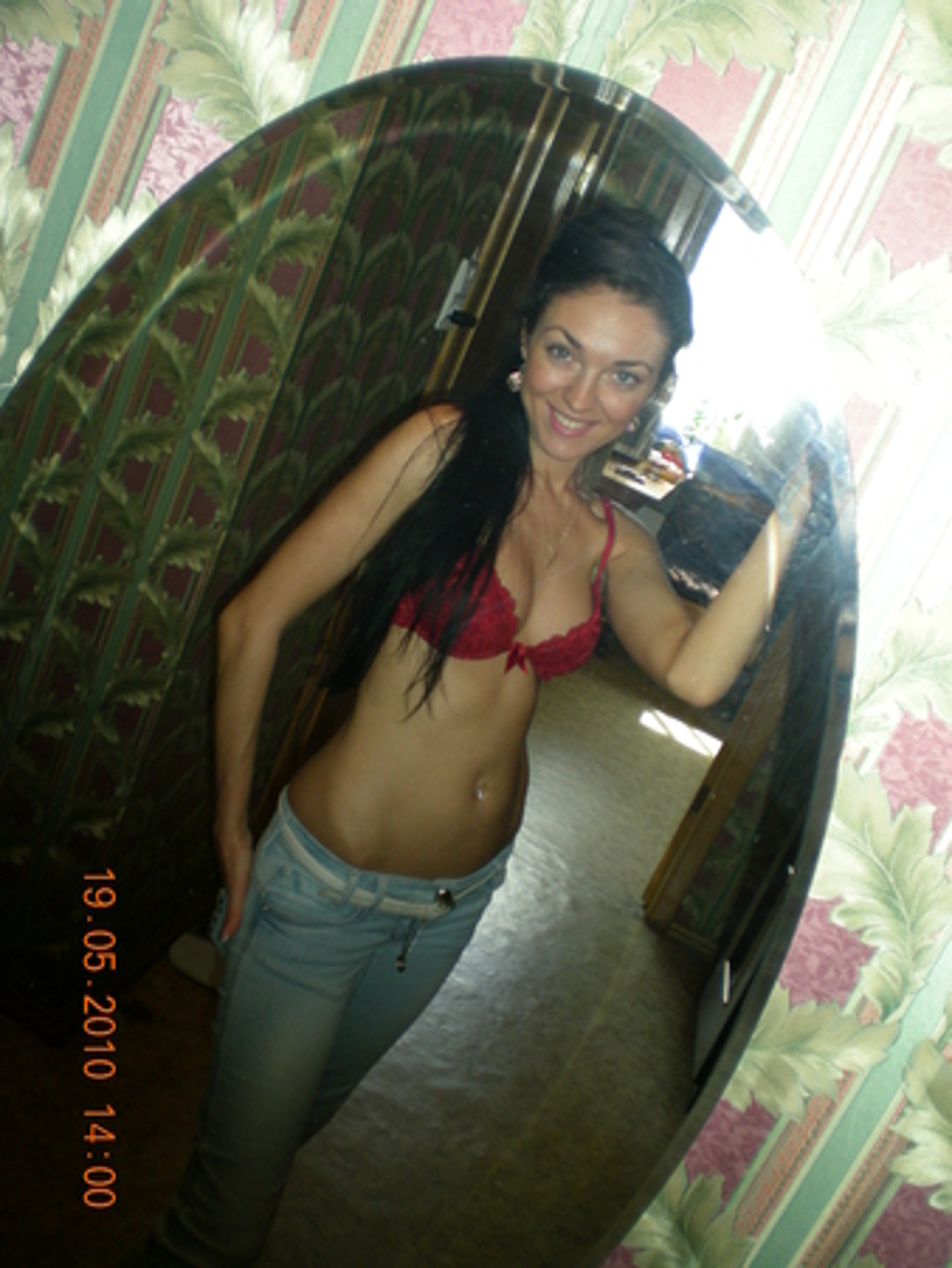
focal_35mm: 38
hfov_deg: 37.8
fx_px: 1392
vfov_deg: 49.0
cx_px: 476
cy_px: 634
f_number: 3.1
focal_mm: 6.3
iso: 120
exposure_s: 1/60
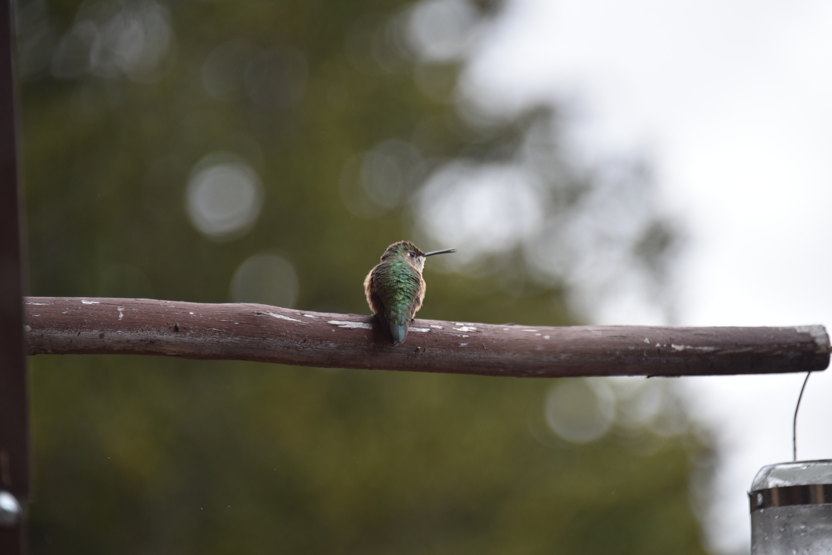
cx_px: 416
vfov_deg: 4.6
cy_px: 278
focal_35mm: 300
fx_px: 6934
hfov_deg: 6.9
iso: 450
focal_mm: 300
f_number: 5.6
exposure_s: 1/640
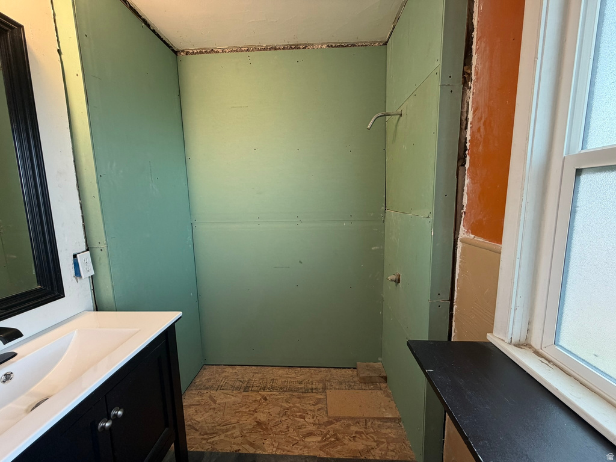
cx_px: 308
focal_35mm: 14
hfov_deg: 102.1
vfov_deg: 85.7
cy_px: 231
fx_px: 249
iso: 200
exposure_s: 1/60
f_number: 2.2
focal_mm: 2.22
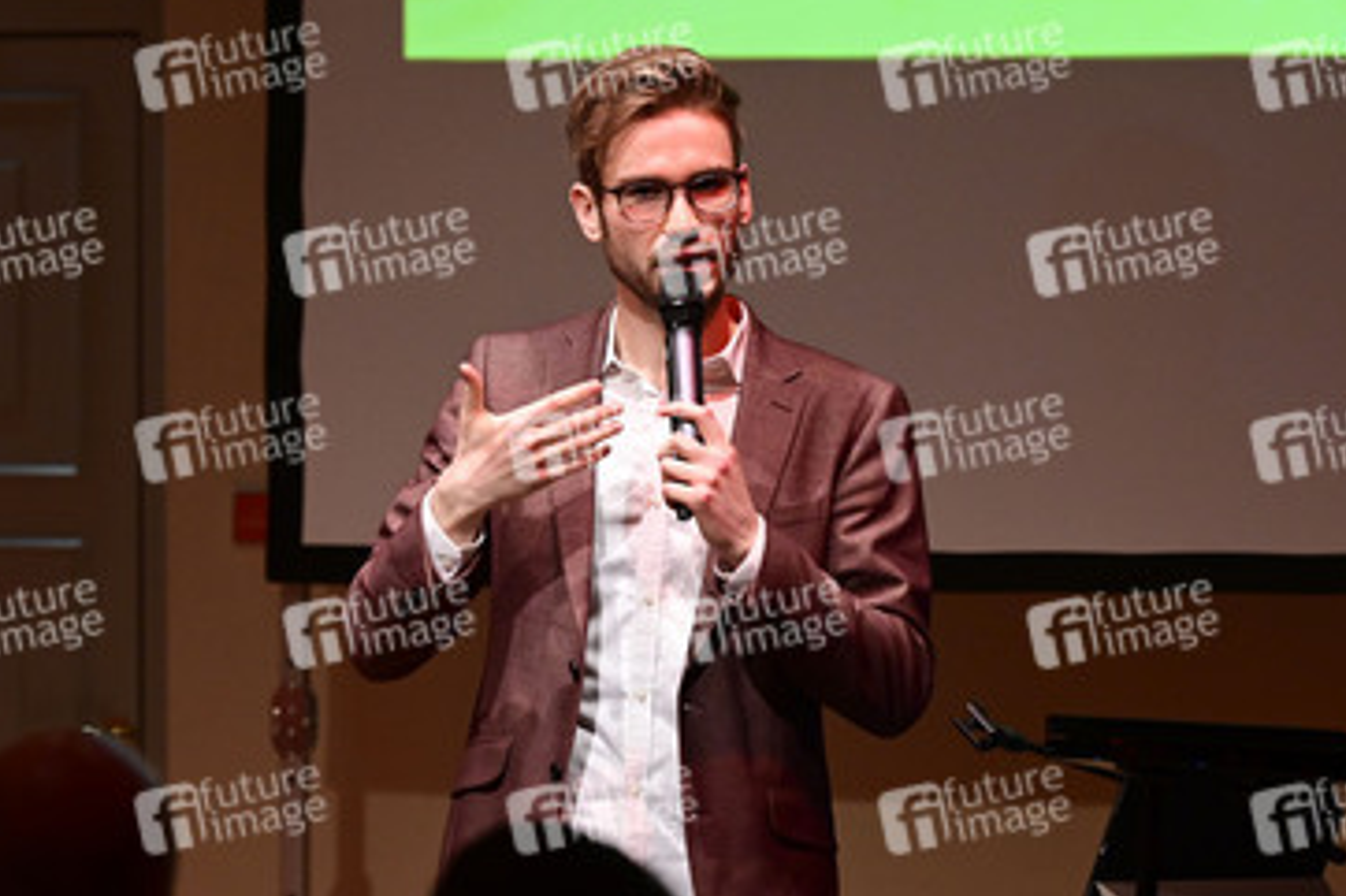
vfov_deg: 7.3
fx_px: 6988
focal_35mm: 187
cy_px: 532
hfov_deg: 11.0
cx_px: 653
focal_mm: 150
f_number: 4
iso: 4000
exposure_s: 1/200
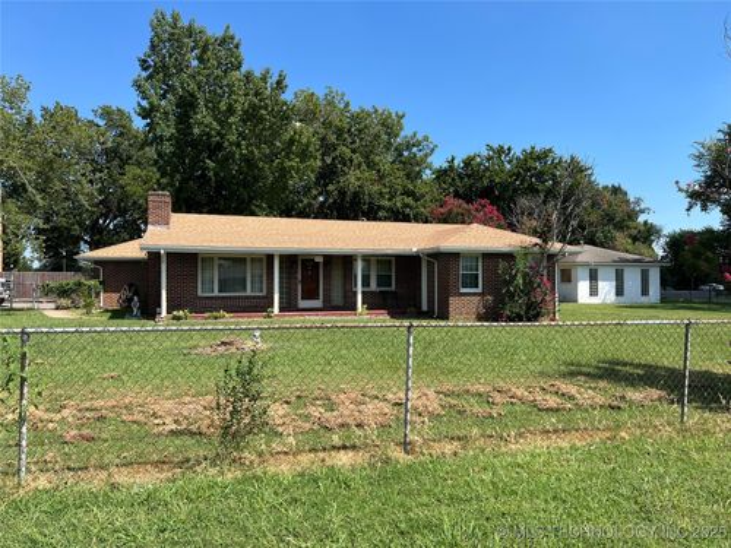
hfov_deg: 67.3
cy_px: 274
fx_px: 549
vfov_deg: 53.1
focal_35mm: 26
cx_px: 366
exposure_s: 1/2994
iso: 50
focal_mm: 5.7
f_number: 1.5
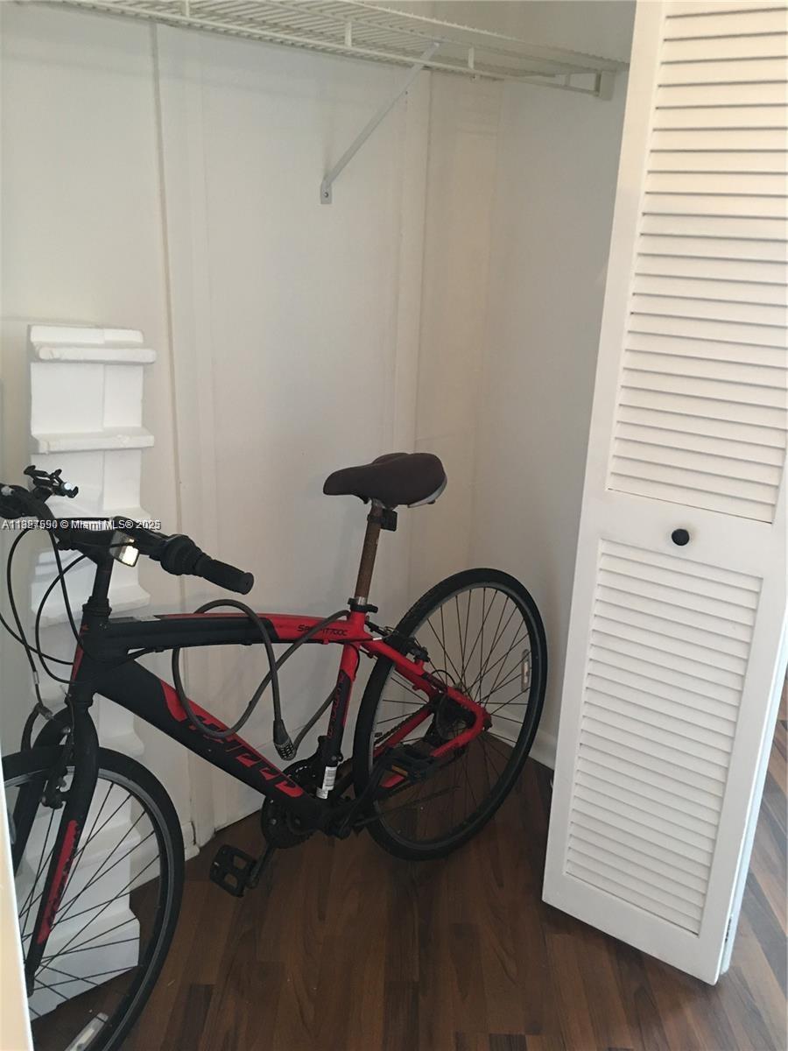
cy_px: 526
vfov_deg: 61.7
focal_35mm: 29
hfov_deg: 48.2
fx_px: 880
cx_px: 394
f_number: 2.2
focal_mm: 4.15
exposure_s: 1/8
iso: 80
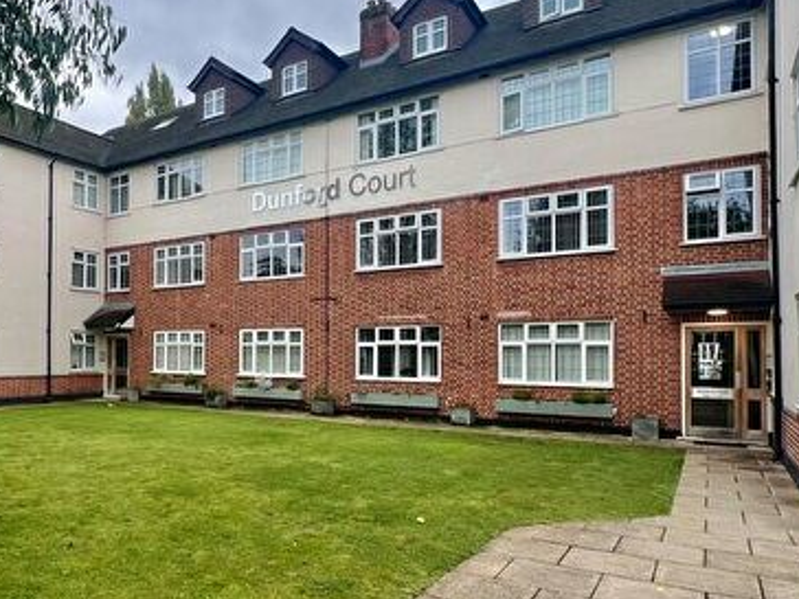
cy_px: 337
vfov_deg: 54.7
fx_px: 577
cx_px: 263
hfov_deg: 67.4
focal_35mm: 25
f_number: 1.8
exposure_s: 1/99
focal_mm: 1.57
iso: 32
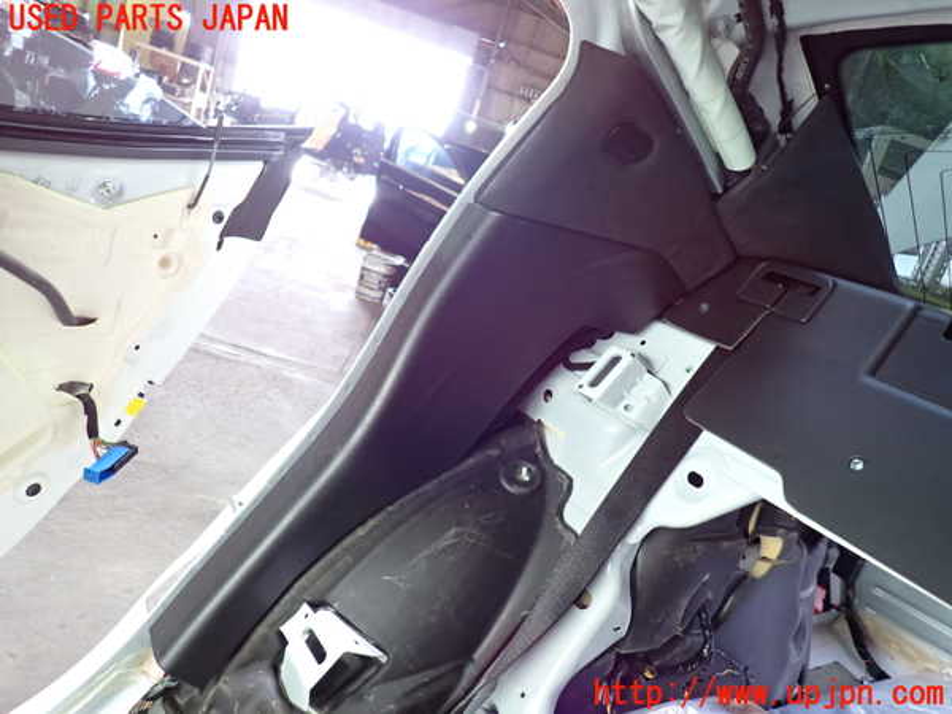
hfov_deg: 69.4
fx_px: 688
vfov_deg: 54.9
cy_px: 357
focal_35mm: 25
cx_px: 476
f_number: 2
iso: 320
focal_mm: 4.5
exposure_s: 1/30
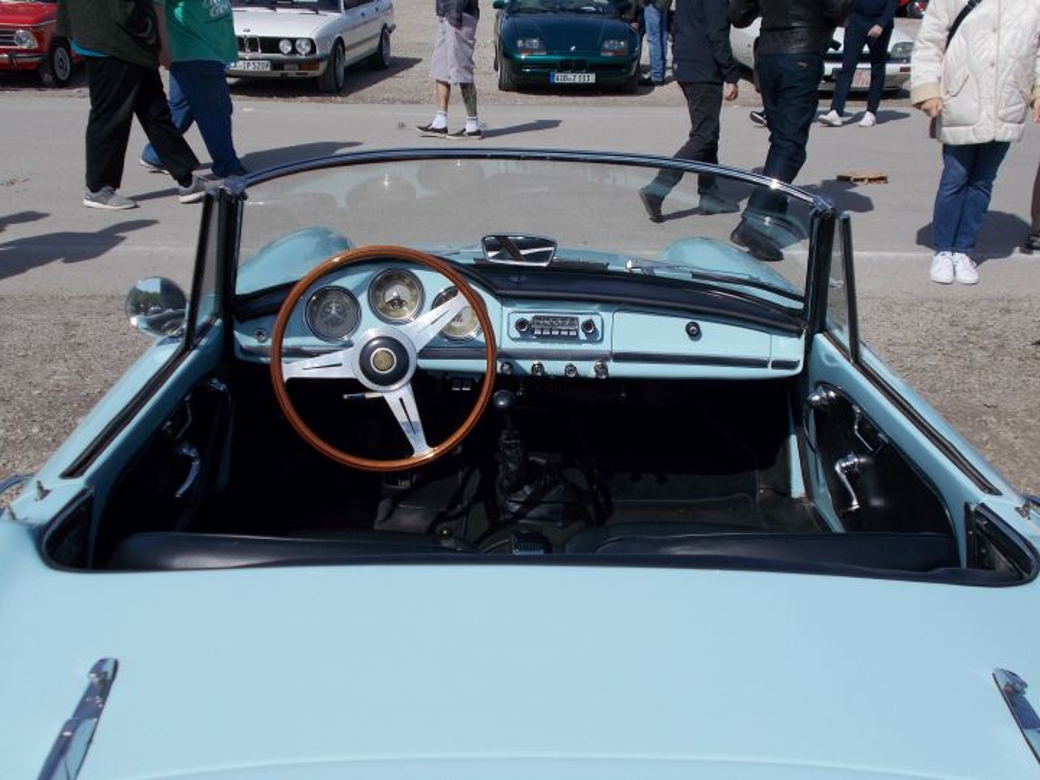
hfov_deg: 47.9
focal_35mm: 39
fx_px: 1172
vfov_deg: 36.8
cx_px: 520
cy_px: 390
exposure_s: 1/250
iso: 80
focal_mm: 6.9
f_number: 9.8
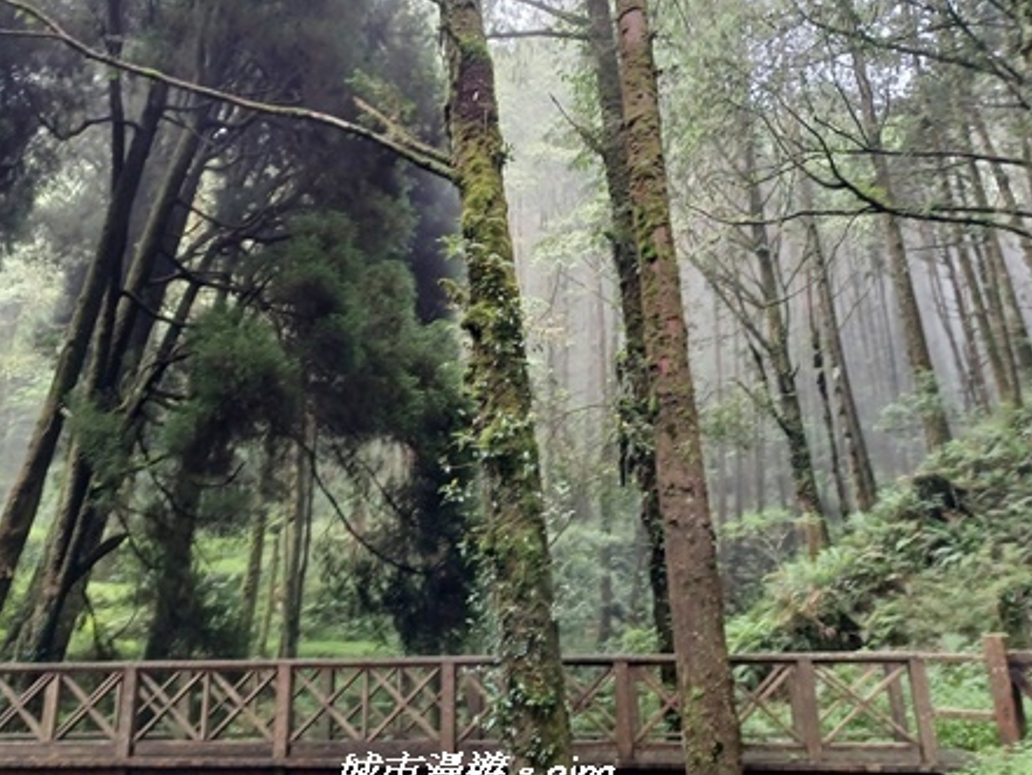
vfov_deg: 41.4
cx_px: 475
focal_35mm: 34
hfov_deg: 53.9
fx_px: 1014
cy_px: 274
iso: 250
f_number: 1.8
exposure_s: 1/39
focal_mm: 4.6
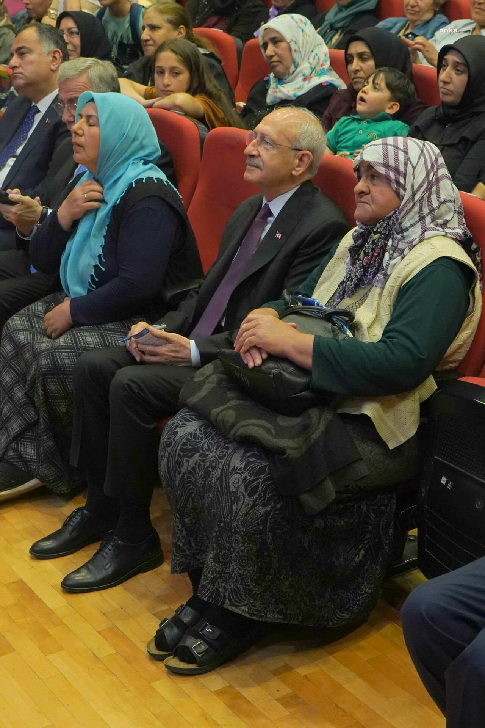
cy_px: 364
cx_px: 242
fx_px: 1475
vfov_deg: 27.7
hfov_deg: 18.7
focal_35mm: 73
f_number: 5.6
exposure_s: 1/80
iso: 4000
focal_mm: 49
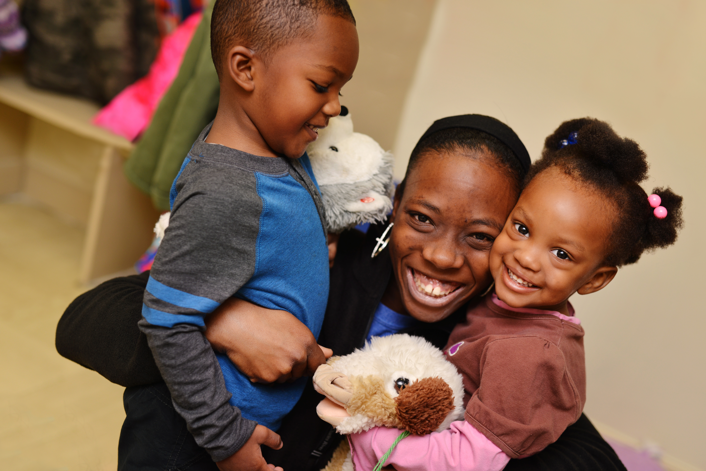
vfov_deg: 27.0
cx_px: 353
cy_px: 236
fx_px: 981
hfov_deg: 39.6
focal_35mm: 50
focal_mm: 50
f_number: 2.2
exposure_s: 1/250
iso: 250
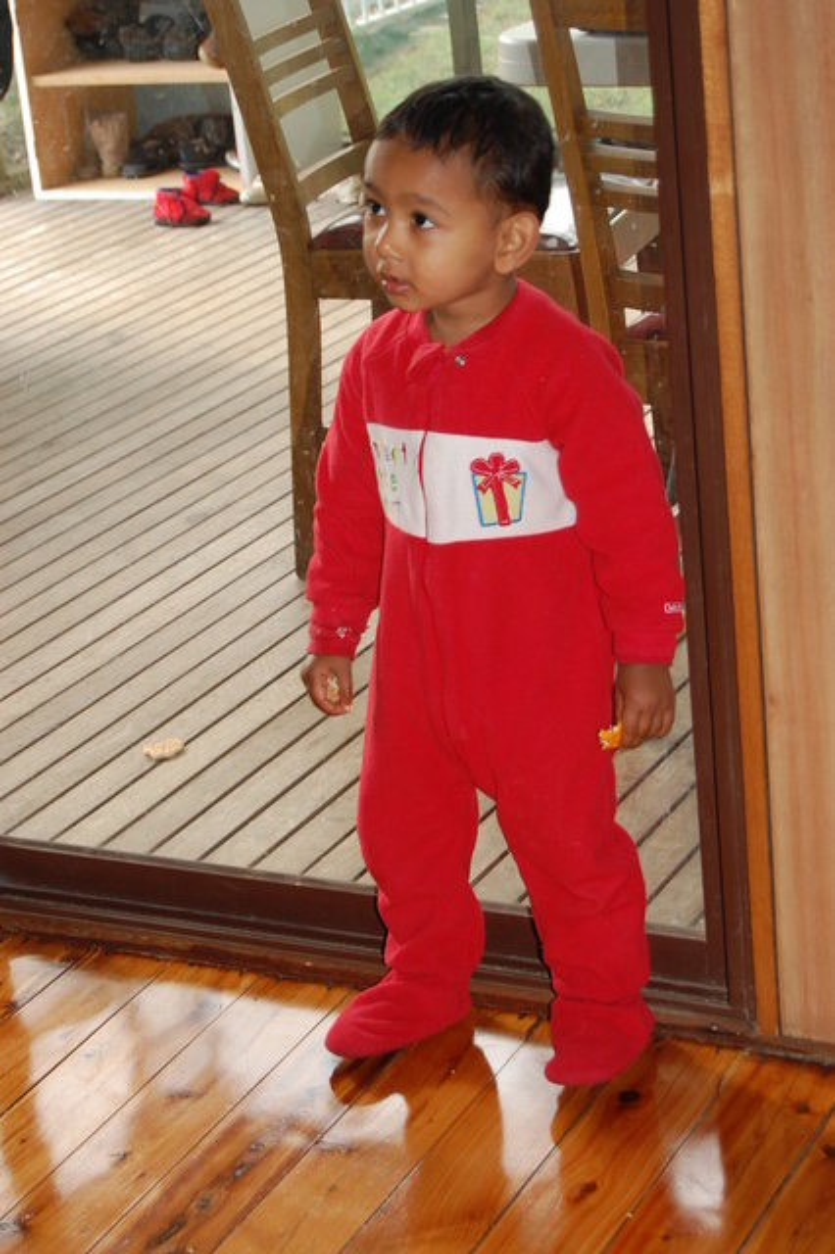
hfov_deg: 17.5
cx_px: 418
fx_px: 2716
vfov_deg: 26.0
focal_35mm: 78
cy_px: 627
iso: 400
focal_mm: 52
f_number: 5.6
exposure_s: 1/60
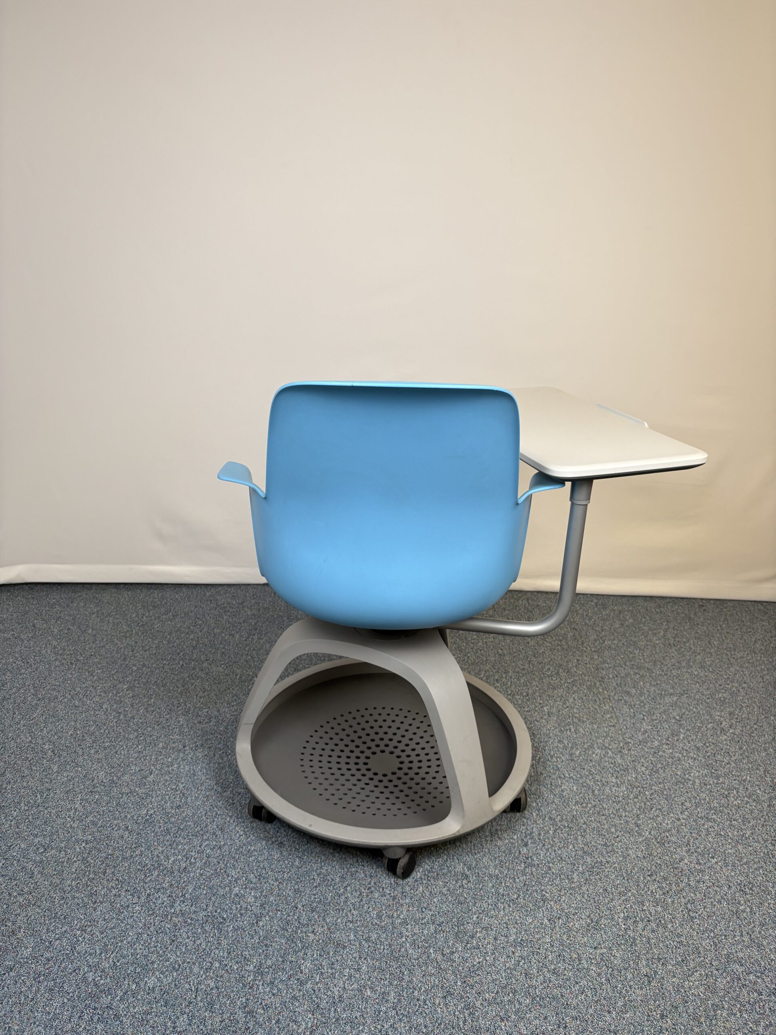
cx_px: 388
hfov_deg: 53.1
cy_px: 518
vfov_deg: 67.3
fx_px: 777
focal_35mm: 26
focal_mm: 5.96
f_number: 1.6
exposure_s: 1/121
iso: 80
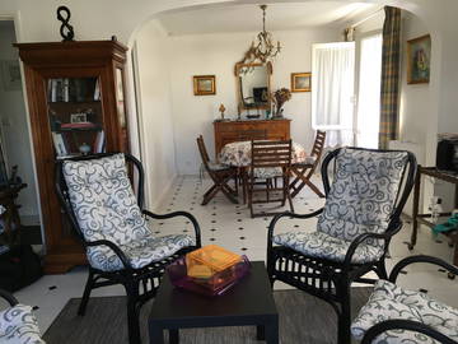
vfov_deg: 48.2
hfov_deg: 61.7
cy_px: 172
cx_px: 229
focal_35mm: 29
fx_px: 384
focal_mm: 4.15
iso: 25
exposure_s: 1/33
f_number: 2.2
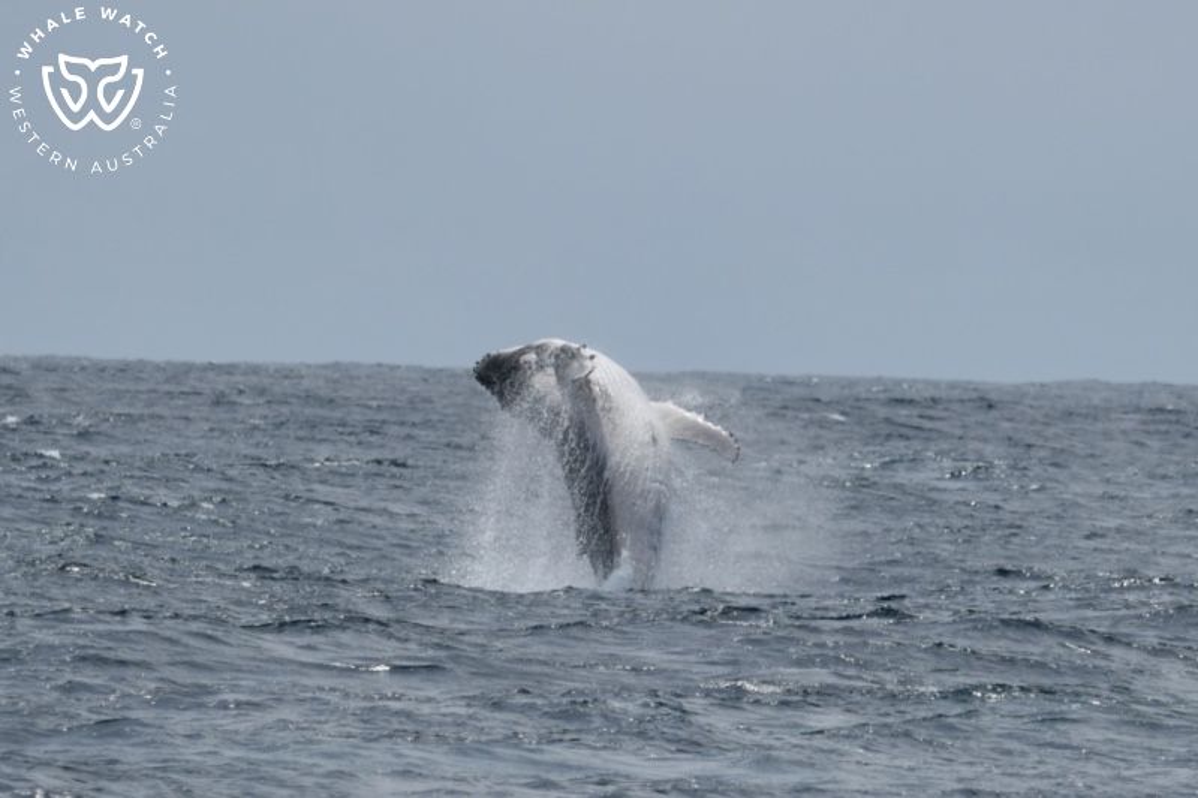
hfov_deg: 6.1
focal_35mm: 340
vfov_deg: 4.0
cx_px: 599
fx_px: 11311
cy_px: 399
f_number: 6
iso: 500
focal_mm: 340
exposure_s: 1/8000
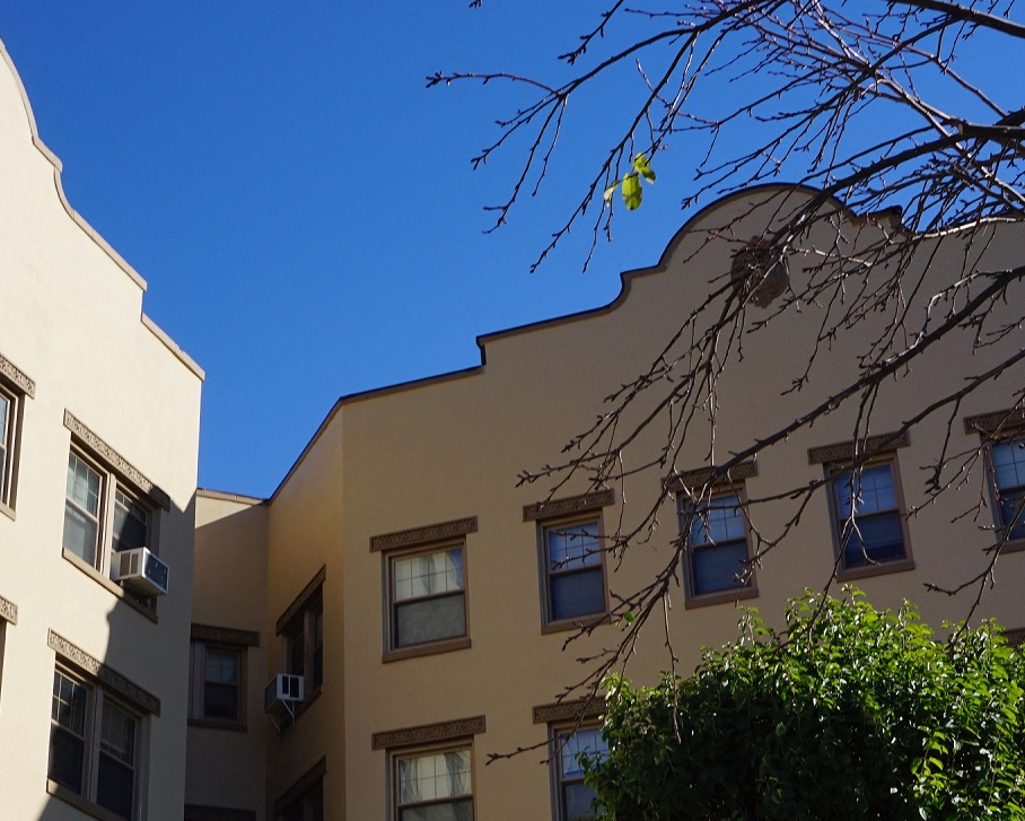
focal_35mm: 62
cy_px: 583
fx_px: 1881
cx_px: 383
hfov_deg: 30.3
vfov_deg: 24.4
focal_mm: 20
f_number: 11
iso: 100
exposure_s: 1/125
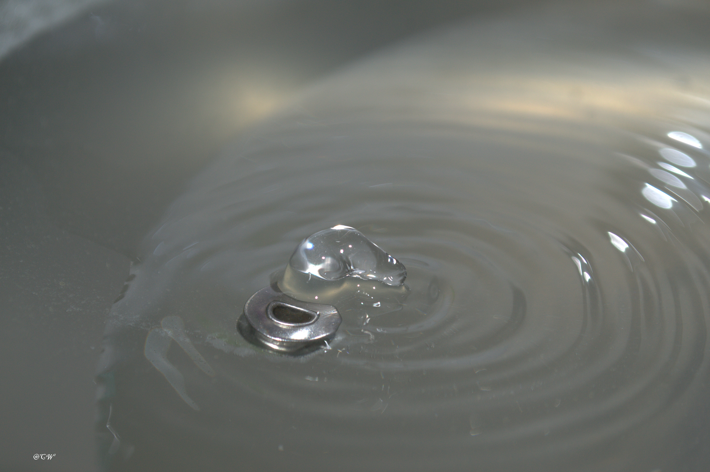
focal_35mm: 82
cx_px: 355
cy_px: 236
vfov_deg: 16.5
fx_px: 1625
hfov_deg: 24.6
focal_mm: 55
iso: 100
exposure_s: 1/60
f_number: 8
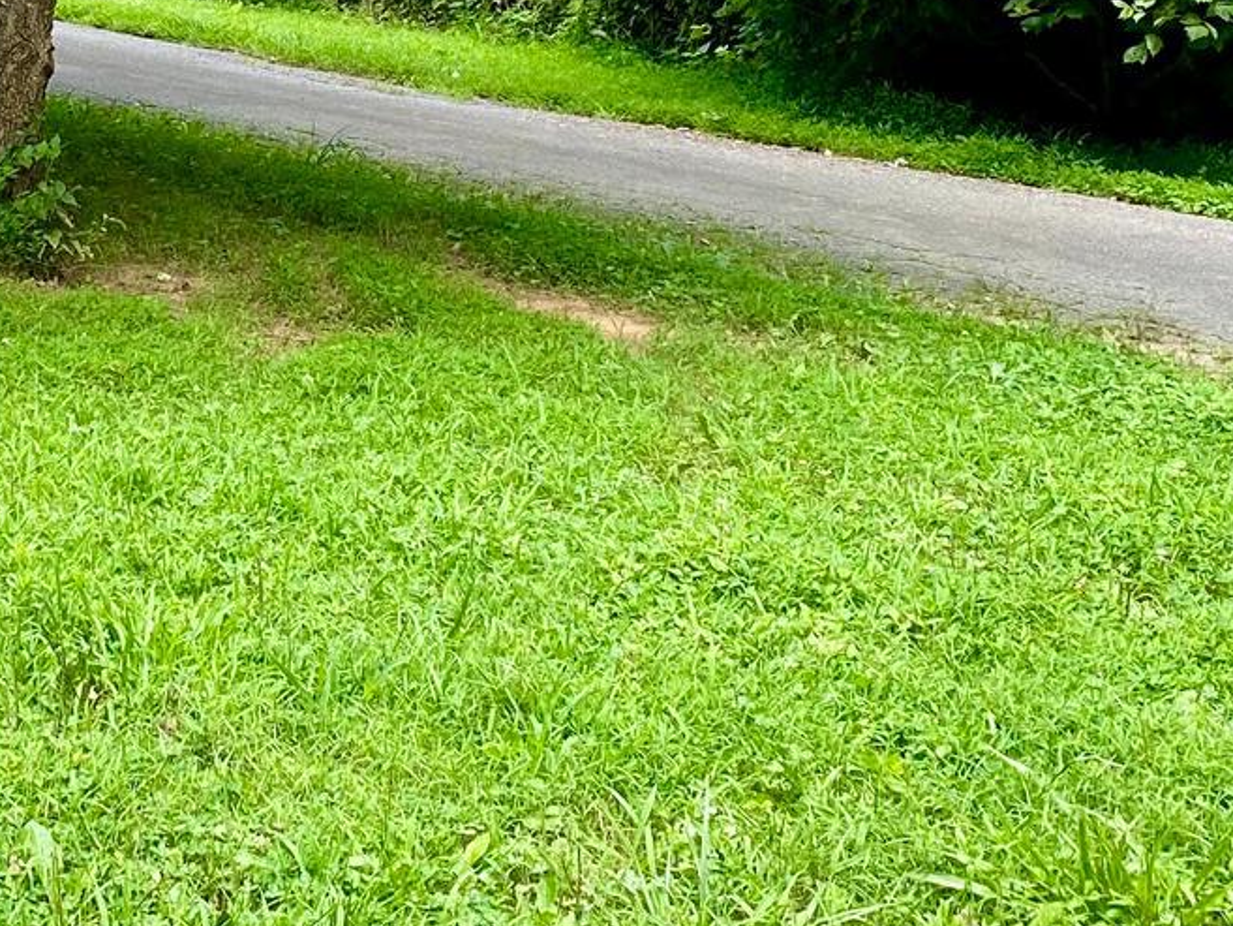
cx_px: -26
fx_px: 2886
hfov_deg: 23.1
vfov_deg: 17.7
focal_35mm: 81
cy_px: -28
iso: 32
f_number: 1.8
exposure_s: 1/283
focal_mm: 4.25
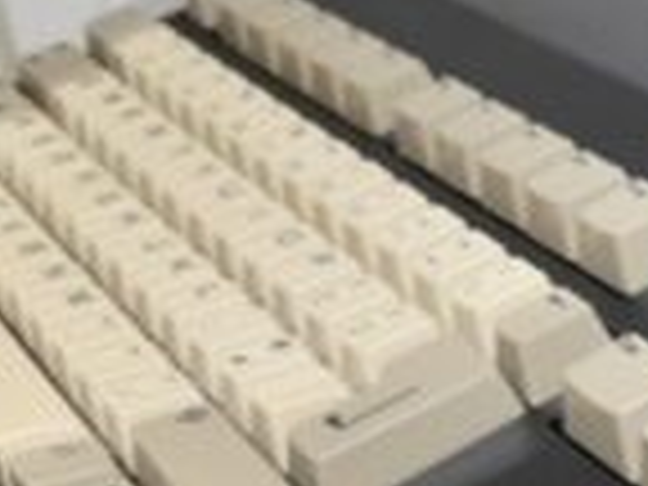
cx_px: 1130
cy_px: 639
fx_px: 1947
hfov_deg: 16.2
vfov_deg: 13.7
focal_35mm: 104
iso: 160
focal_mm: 4.6
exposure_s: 1/50
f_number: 2
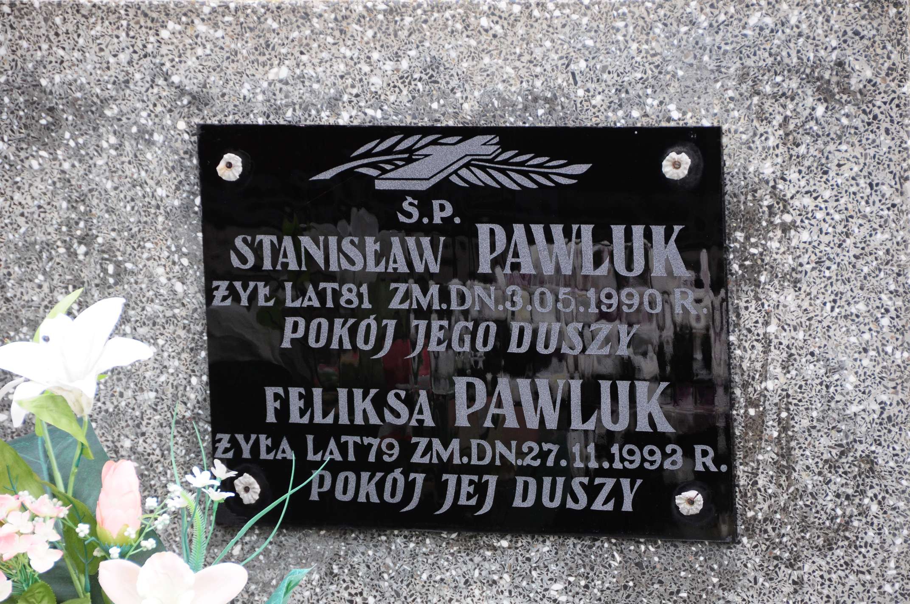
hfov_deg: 9.2
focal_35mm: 225
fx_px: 5681
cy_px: 302
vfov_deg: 6.1
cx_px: 455
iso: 500
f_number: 7.1
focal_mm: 150
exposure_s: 1/200
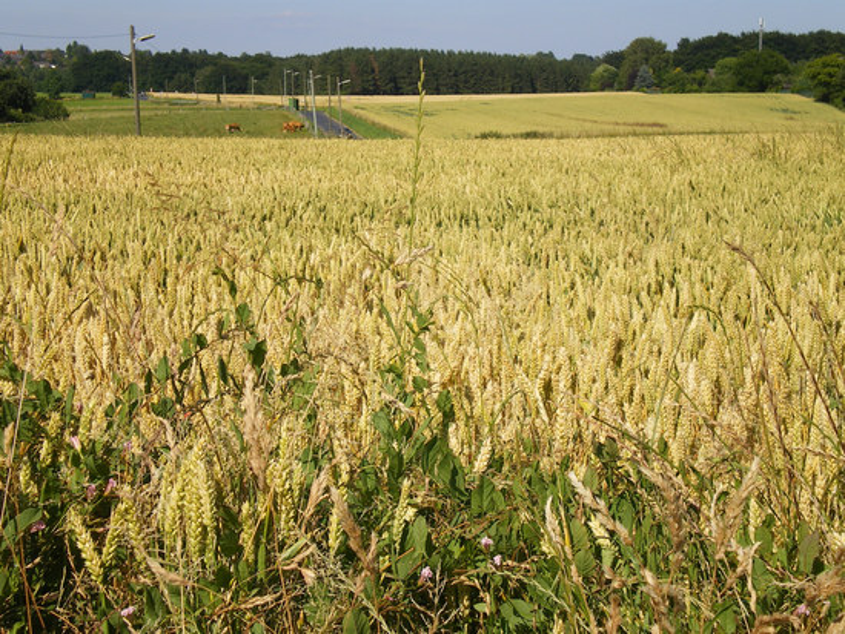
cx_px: 422
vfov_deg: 21.0
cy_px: 317
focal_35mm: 70
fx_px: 1709
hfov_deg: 27.8
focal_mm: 12.3
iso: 50
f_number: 6.5
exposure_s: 1/250
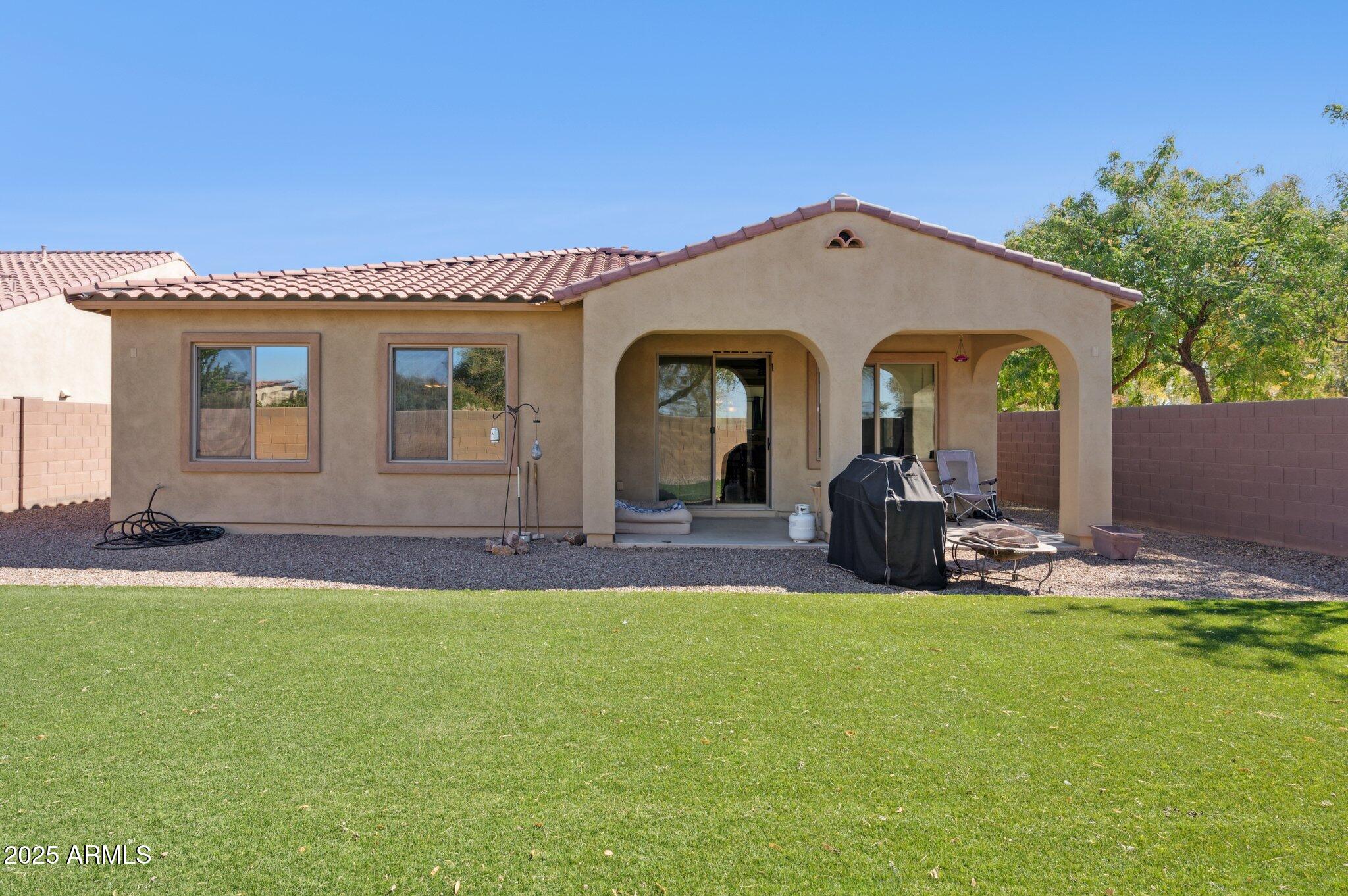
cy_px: 448
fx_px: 673
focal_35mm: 18
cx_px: 674
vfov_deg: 67.3
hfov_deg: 90.0
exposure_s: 1/400
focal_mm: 18
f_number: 8
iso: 320
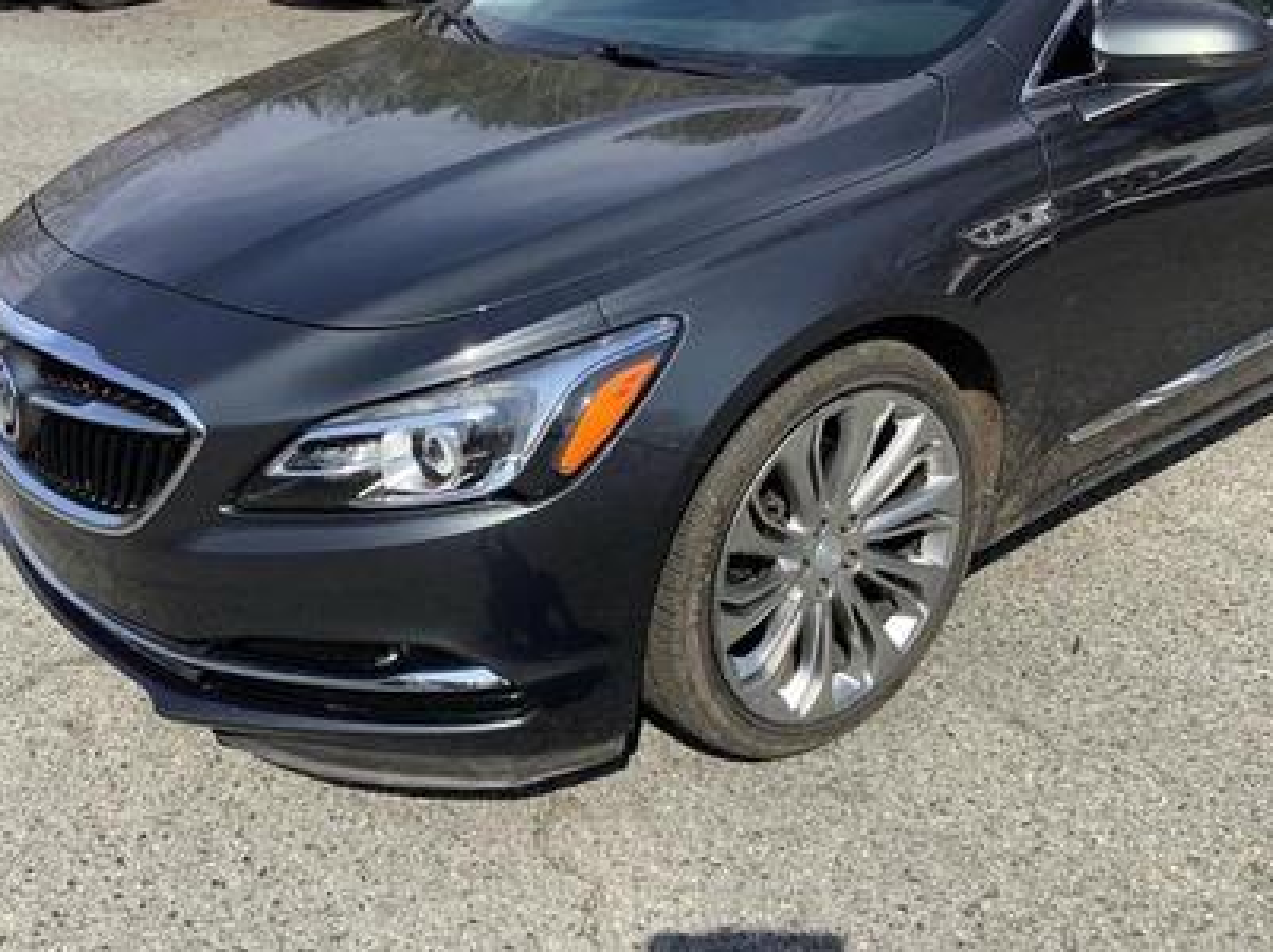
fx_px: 1433
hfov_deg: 47.8
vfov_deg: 36.8
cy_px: 466
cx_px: 565
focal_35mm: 39
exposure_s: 1/867
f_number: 2.4
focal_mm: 3.3
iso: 25
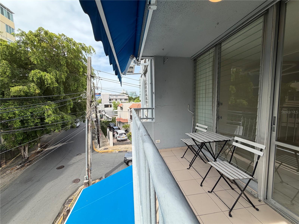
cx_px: 150
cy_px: 112
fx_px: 121
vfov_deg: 85.7
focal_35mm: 14
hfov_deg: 102.1
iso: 40
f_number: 2.2
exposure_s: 1/613
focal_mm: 2.22
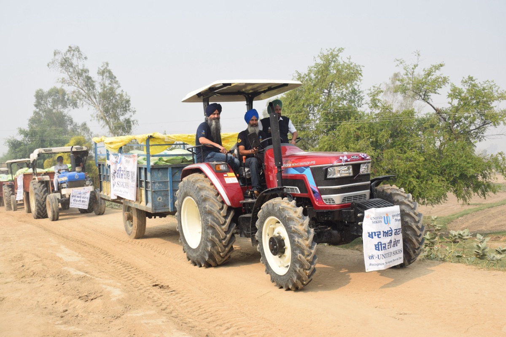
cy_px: 168
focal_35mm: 39
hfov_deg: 49.6
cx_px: 253
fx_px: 548
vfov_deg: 34.2
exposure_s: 1/320
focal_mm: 26
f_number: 9
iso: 200
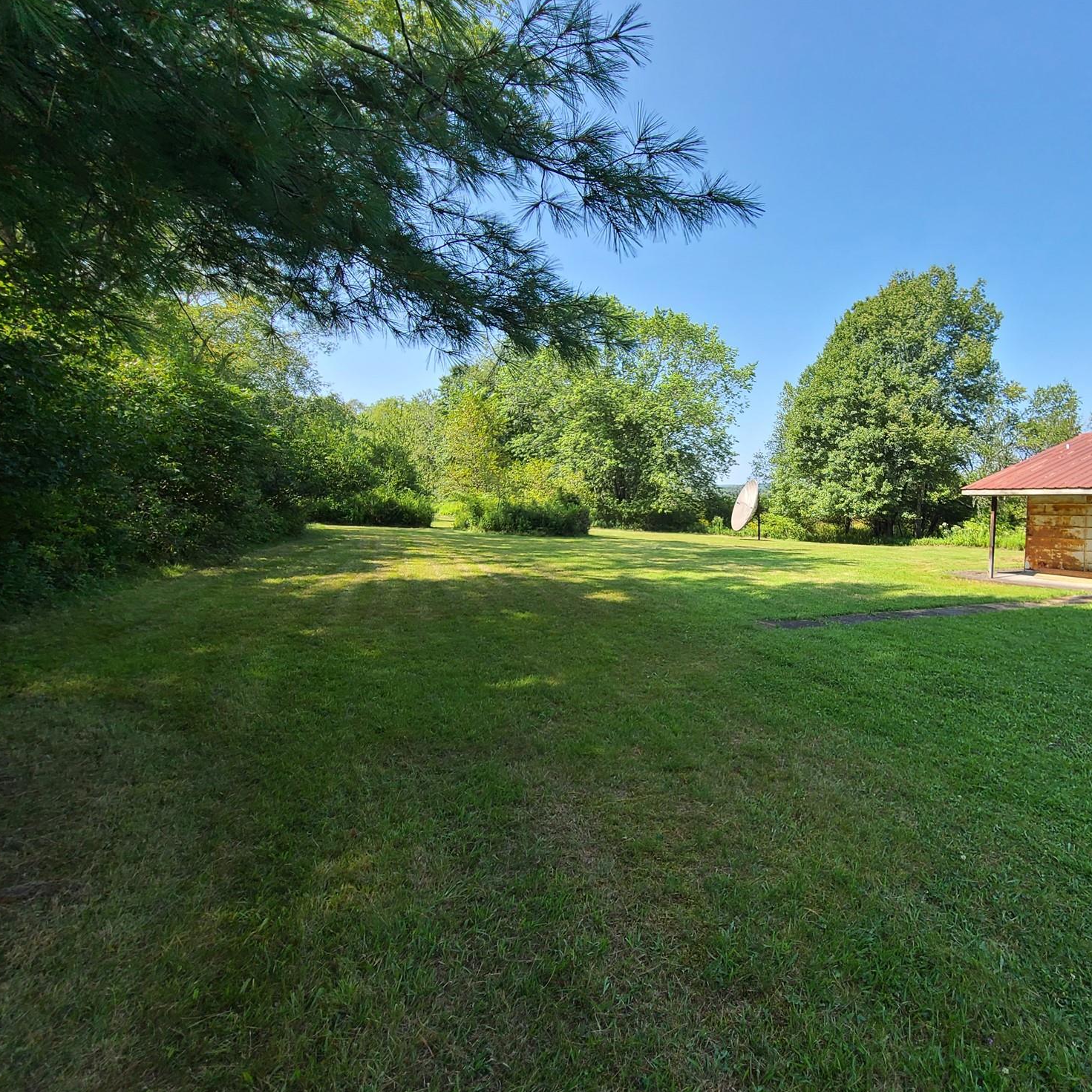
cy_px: 541
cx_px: 752
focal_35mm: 16
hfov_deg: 83.6
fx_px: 571
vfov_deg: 87.4
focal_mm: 2.2
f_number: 2.2
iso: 50
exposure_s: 1/603
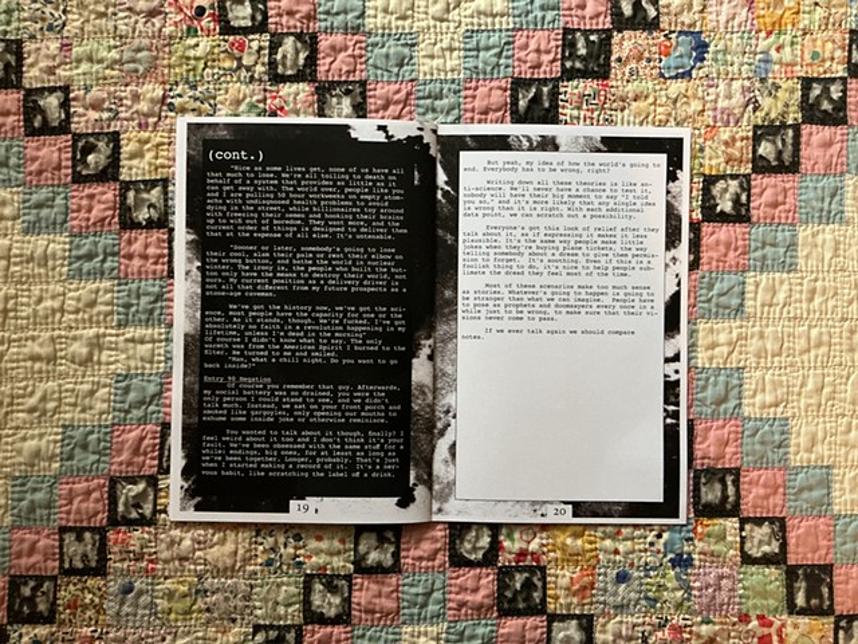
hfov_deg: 61.7
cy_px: 322
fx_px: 719
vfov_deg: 48.2
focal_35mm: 29
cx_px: 429
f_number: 1.8
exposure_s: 1/30
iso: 400
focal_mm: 3
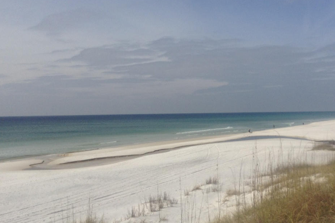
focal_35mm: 48
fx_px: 447
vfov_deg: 28.0
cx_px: 200
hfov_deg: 40.9
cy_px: 95
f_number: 2.4
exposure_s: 1/3226
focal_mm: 3.3
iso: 32
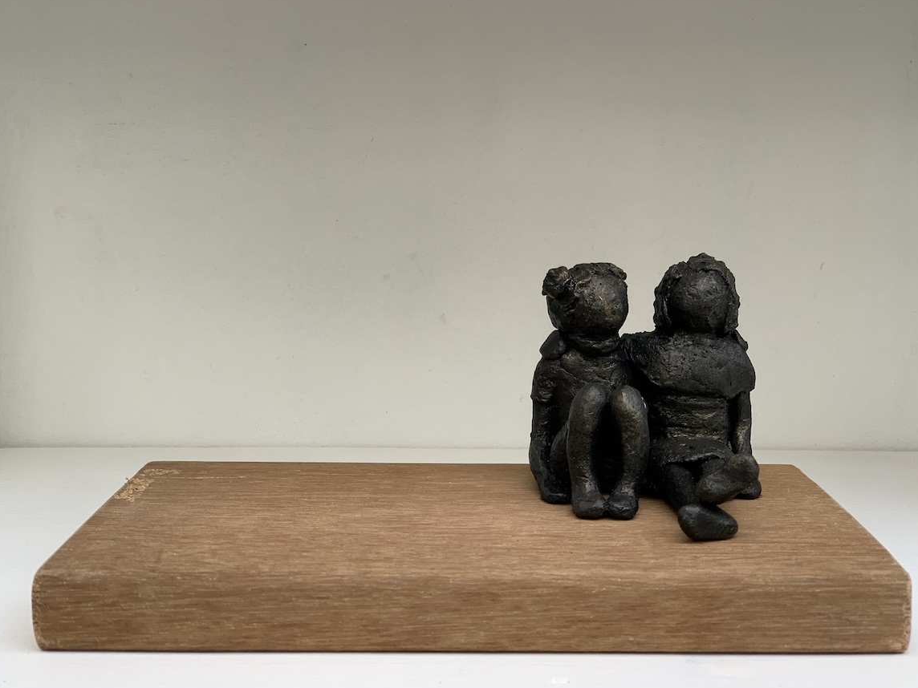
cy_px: 345
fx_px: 1459
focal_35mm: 55
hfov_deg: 34.9
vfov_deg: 26.6
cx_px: 465
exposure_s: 1/122
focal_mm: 6
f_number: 2.4
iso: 80
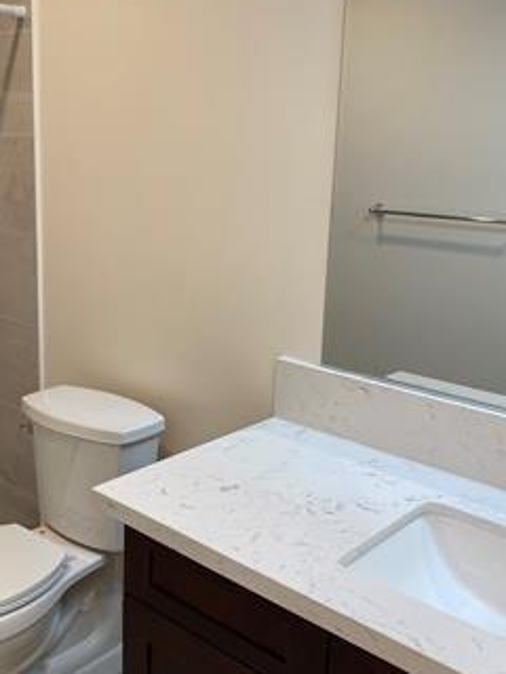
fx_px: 760
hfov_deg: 36.6
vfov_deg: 47.8
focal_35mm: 39
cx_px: 194
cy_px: 310
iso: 100
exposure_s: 1/120
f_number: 1.8
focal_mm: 4.25
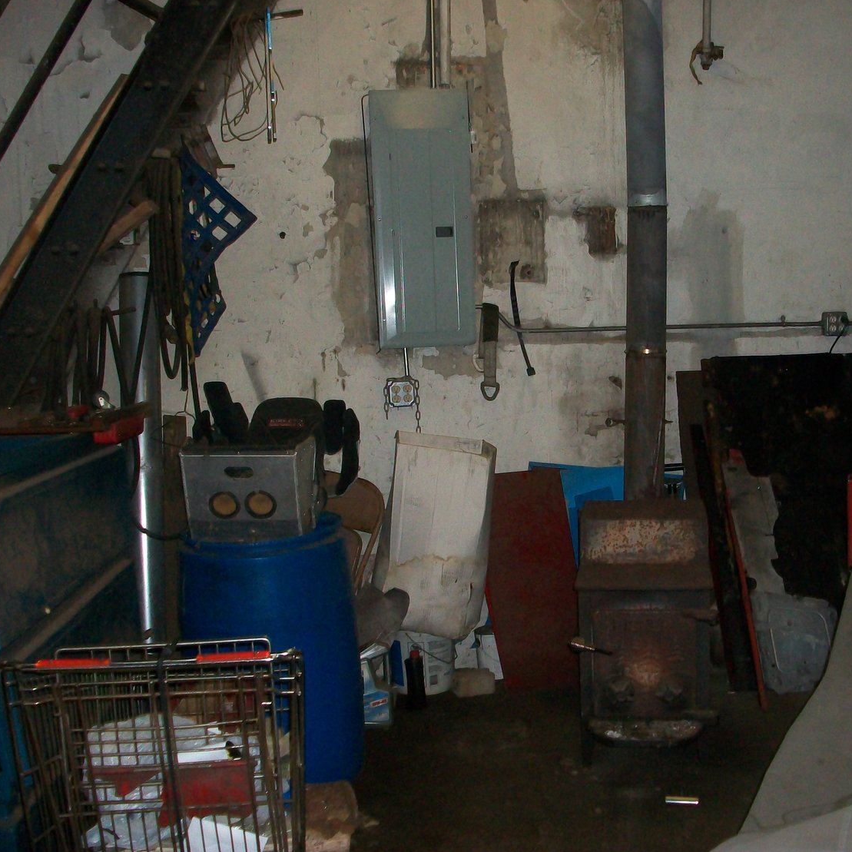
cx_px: 527
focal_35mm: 41
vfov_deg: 40.9
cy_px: 418
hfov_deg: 40.7
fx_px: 1142
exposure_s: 1/60
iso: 160
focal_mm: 5.7
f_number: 2.8
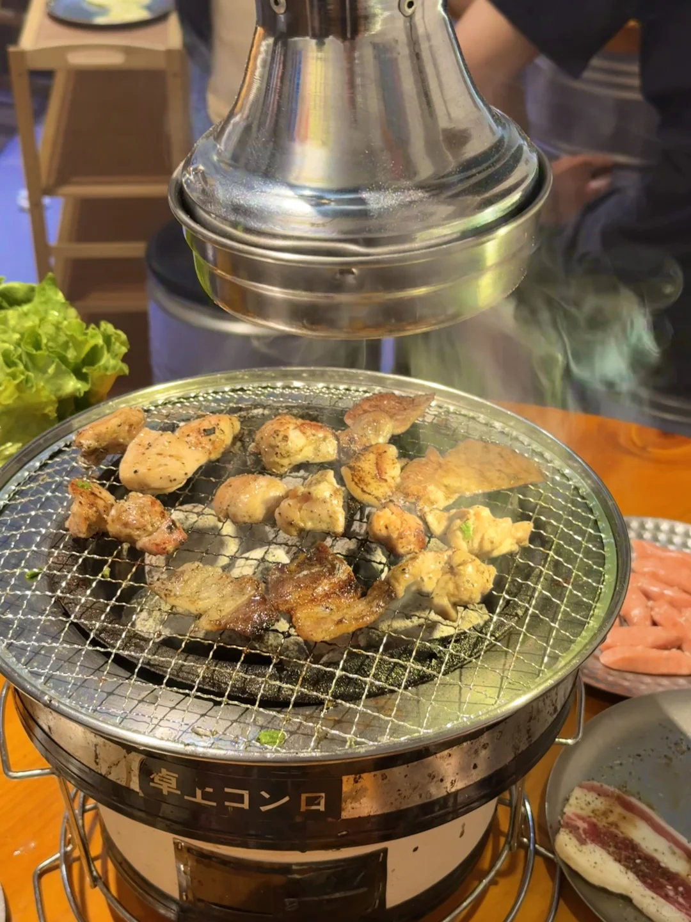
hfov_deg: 30.3
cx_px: 346
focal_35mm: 48
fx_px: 1278
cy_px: 461
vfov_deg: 39.7
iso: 100
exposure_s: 1/50
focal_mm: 6.76
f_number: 1.78
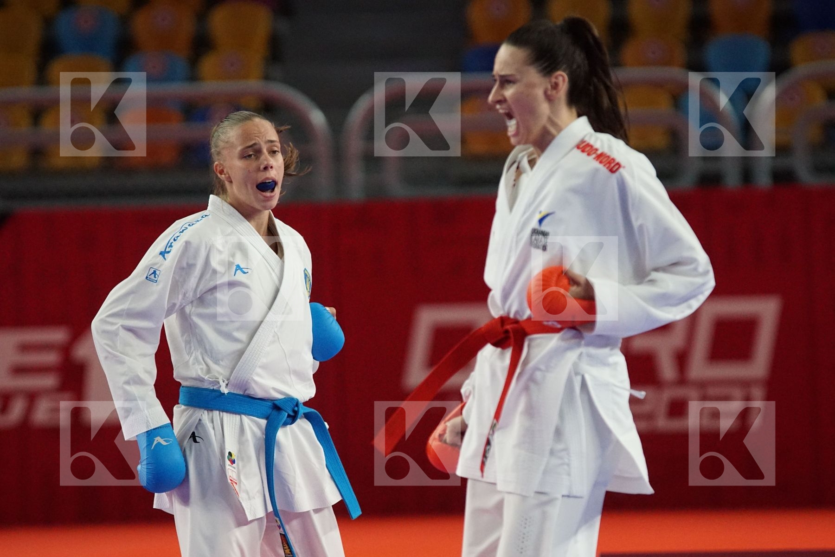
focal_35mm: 300
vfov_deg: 4.6
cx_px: 418
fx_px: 6958
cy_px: 278
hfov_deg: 6.9
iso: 3200
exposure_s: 1/2000
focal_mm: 200
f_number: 2.8
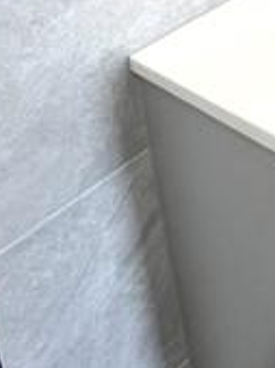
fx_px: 520
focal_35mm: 49
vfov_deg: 26.7
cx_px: 459
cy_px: -195
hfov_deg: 21.9
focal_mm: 1.57
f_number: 1.8
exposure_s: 1/120
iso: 100
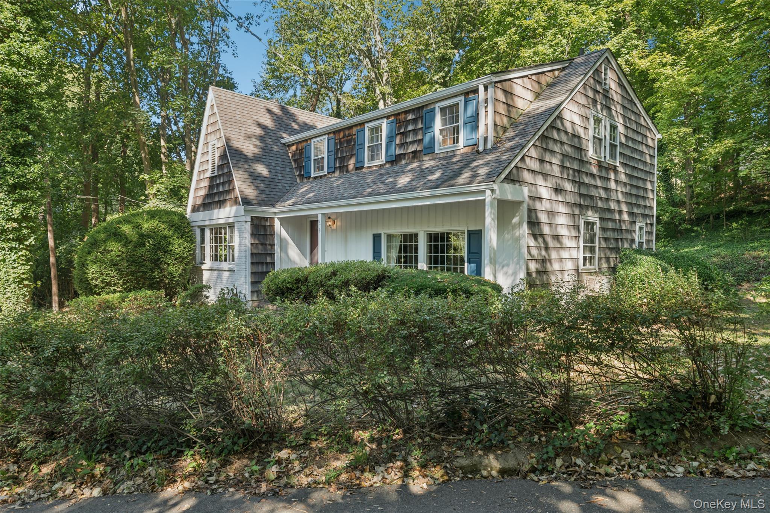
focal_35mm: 22
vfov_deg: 57.2
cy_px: 256
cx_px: 385
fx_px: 470
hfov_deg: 78.6
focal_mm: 22
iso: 200
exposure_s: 1/40
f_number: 8
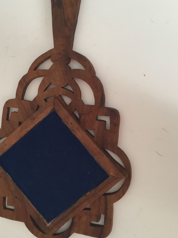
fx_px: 274
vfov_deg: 46.7
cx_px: 71
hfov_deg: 35.8
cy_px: 106
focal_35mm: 40
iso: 64
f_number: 2.4
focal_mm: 3.3
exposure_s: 1/33
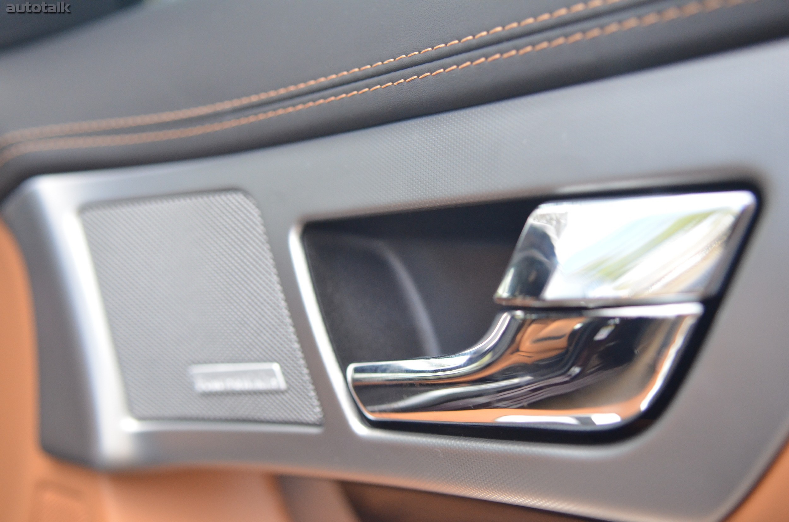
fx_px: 1017
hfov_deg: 42.4
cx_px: 394
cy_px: 261
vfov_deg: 28.8
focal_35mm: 46
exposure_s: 1/500
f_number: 2.8
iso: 1400
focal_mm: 31
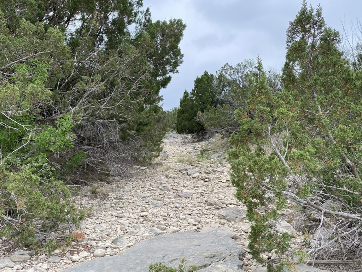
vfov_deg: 53.1
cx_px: 181
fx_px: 272
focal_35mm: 26
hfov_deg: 67.3
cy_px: 136
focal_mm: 4.25
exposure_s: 1/724
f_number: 1.8
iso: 32
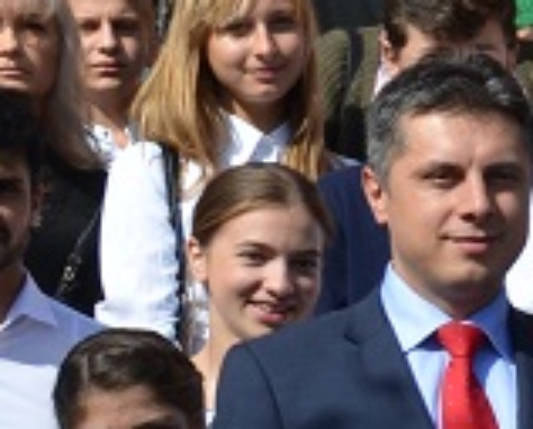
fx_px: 3533
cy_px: 399
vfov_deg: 6.9
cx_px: 1478
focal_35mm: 224
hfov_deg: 7.7
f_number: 8
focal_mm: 21
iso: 100
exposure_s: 1/250
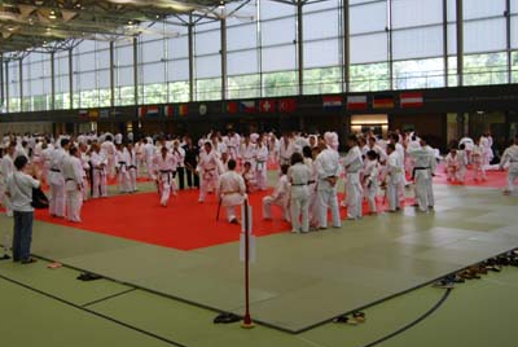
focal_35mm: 43
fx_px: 616
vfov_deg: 31.4
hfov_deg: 45.2
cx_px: 193
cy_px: 155
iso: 200
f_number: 3.5
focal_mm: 19
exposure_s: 1/50
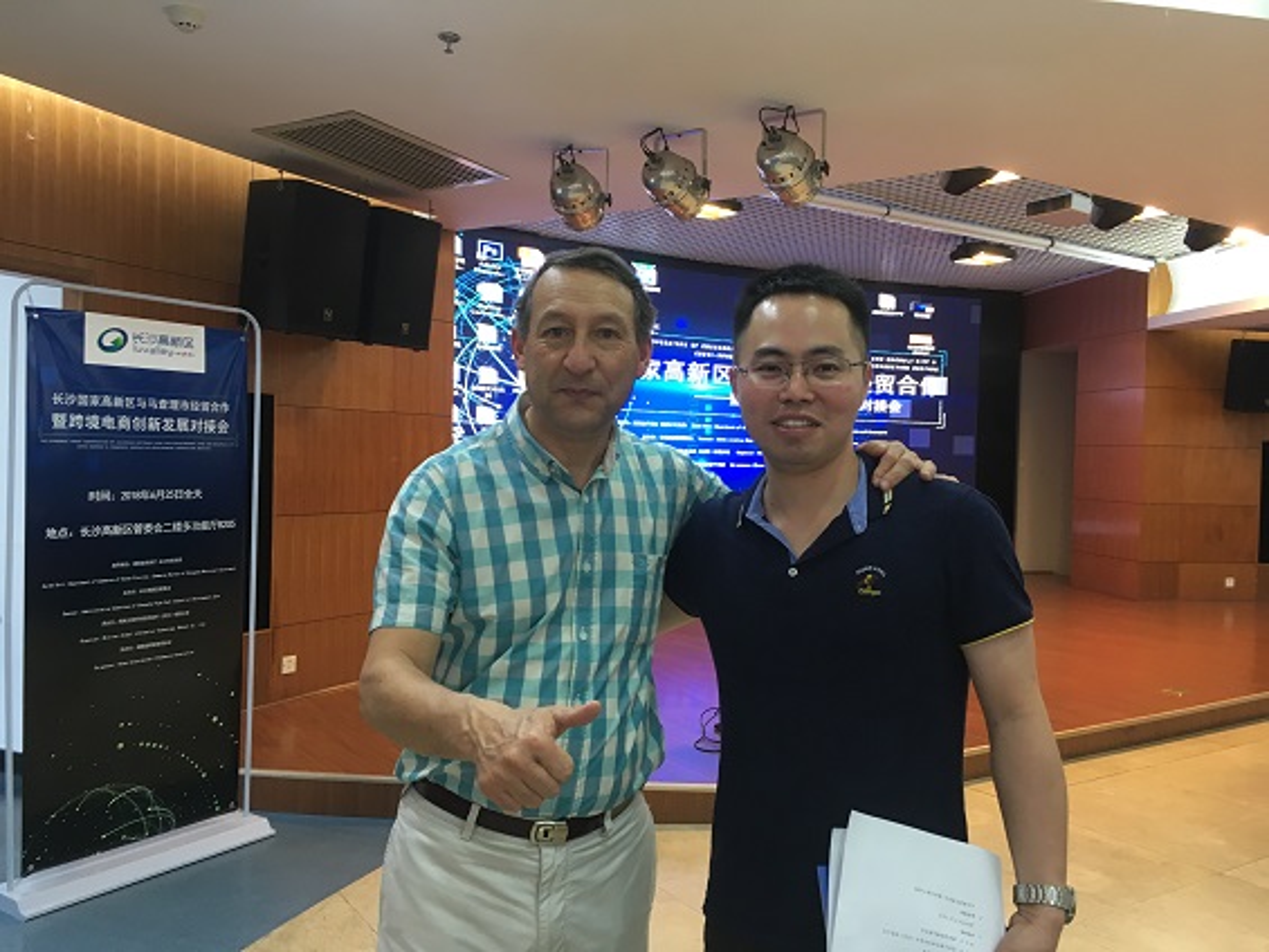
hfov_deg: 61.6
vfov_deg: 48.2
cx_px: 634
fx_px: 1063
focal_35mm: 29
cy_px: 476
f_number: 2.2
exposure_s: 1/33
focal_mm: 4.15
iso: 80
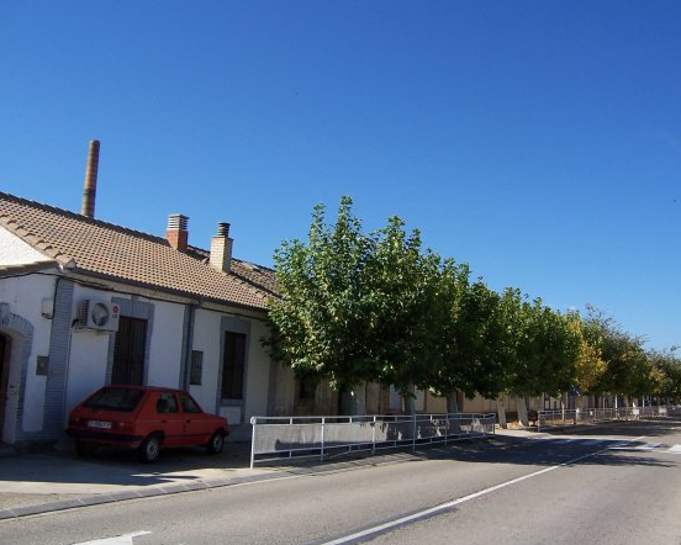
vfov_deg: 42.2
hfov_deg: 51.5
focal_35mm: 35
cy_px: 275
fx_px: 706
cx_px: 334
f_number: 4
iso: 80
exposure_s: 1/750
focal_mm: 5.5
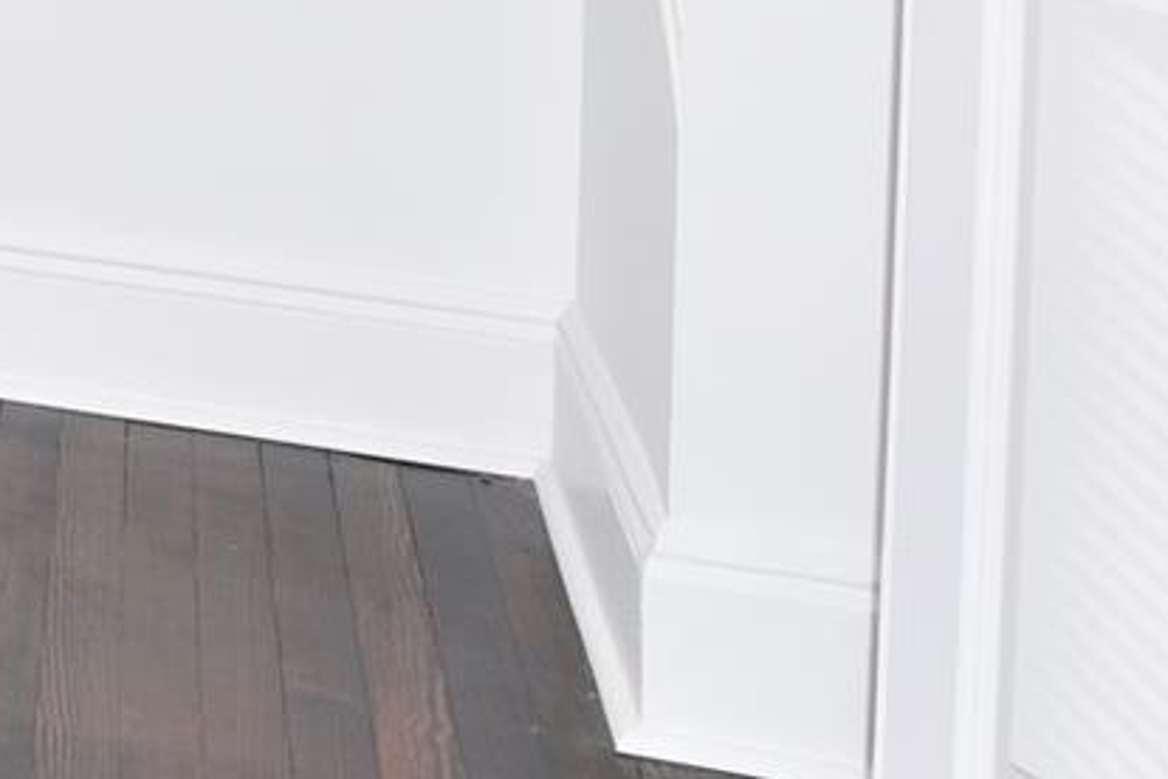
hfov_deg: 15.1
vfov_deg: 14.1
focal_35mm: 89
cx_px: -1546
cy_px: -497
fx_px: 2887
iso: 200
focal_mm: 18
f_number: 7.1
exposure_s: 1/200
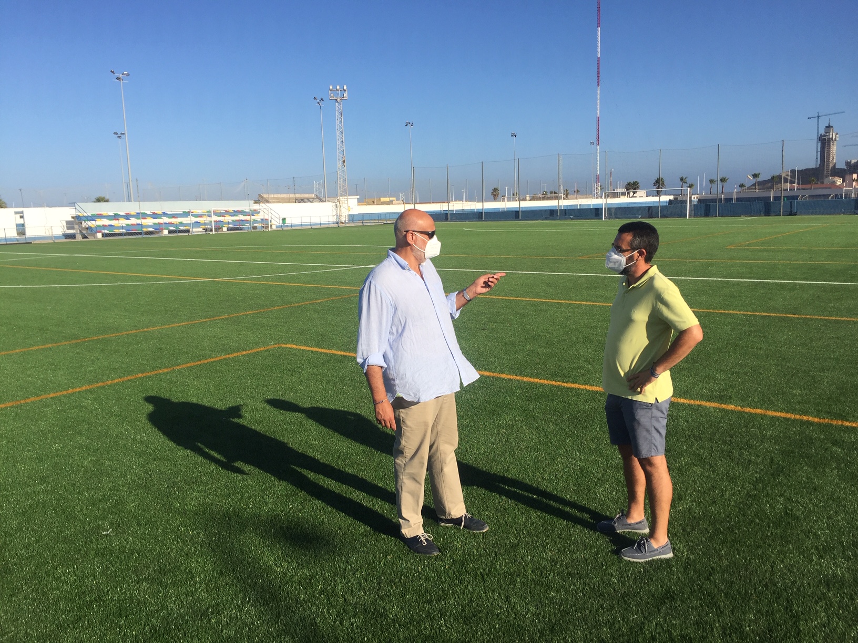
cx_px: 429
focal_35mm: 29
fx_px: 719
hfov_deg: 61.7
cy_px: 322
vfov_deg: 48.2
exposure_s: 1/2198
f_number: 2.2
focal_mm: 4.15
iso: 32
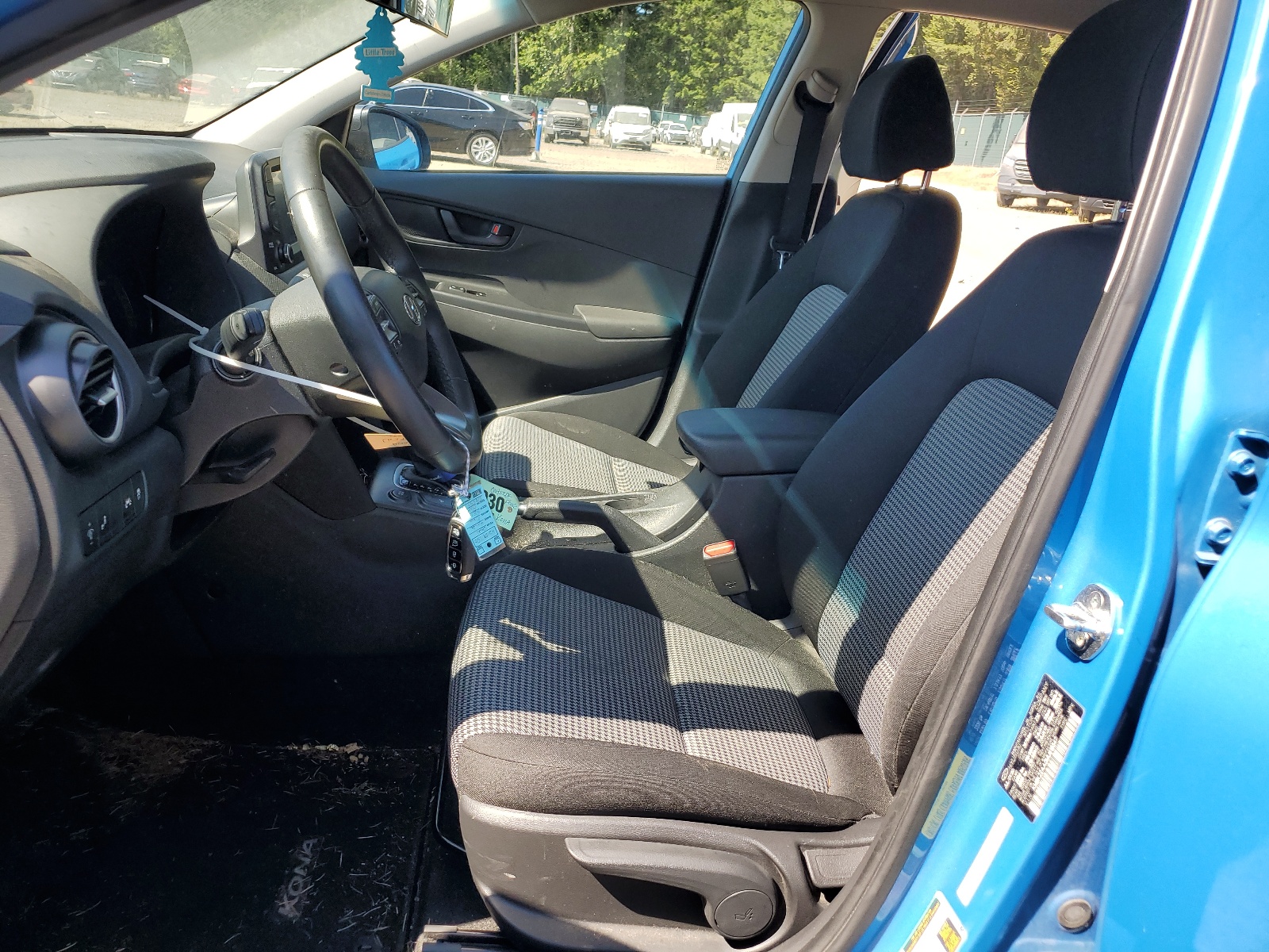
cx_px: 634
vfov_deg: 53.1
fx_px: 953
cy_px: 476
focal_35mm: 26
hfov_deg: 67.3
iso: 50
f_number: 1.5
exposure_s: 1/714
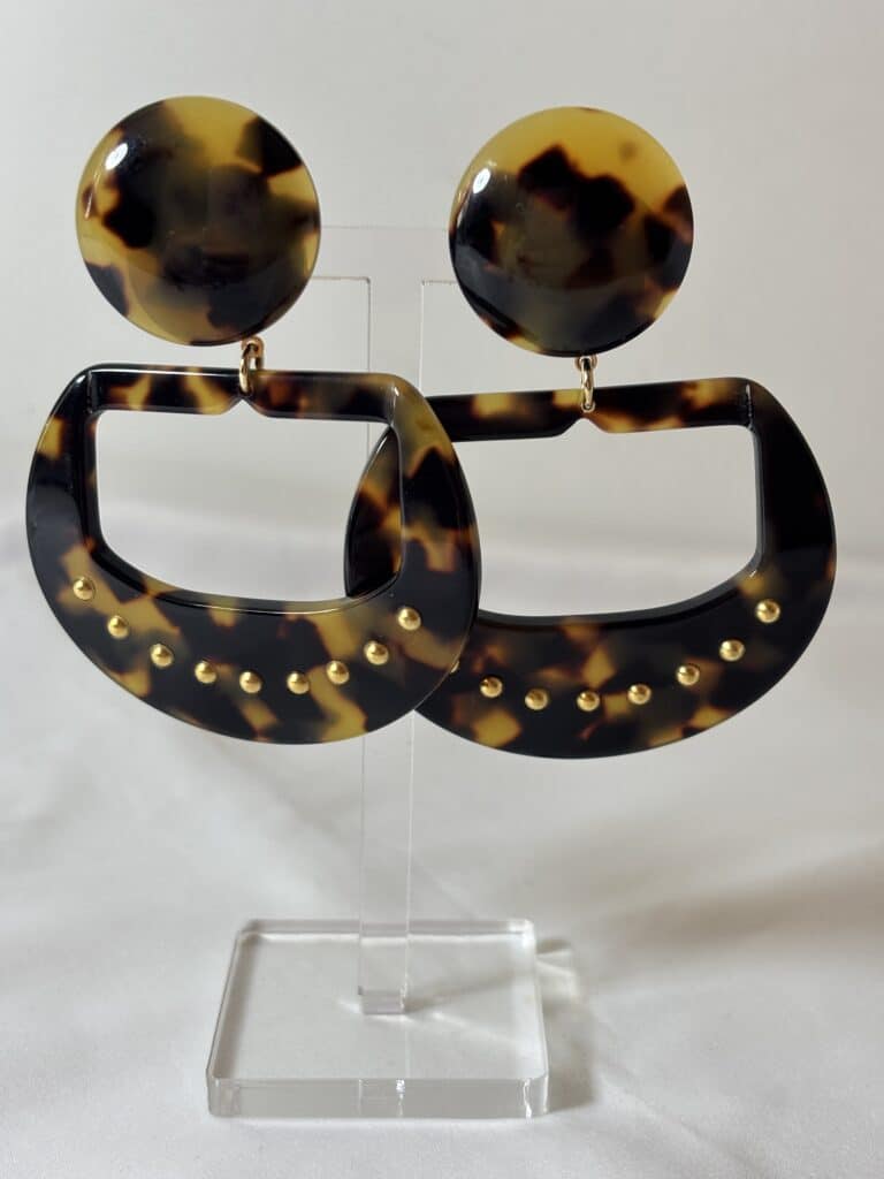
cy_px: 590
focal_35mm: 52
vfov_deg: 36.8
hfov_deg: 28.0
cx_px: 442
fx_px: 1771
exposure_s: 1/100
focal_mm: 5.96
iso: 25
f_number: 1.6
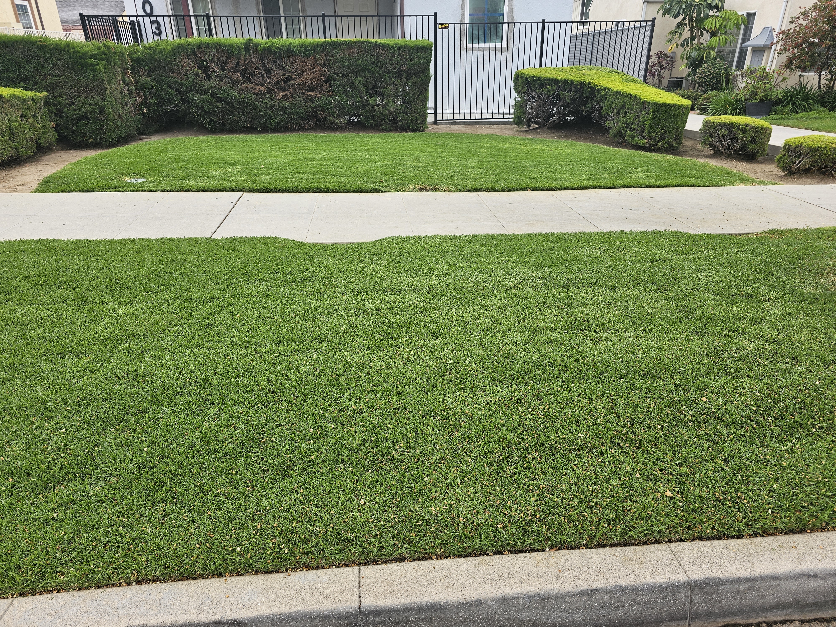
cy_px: 314
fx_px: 555
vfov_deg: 58.9
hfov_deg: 73.9
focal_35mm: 23
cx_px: 418
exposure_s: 1/180
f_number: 1.7
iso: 12
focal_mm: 6.3
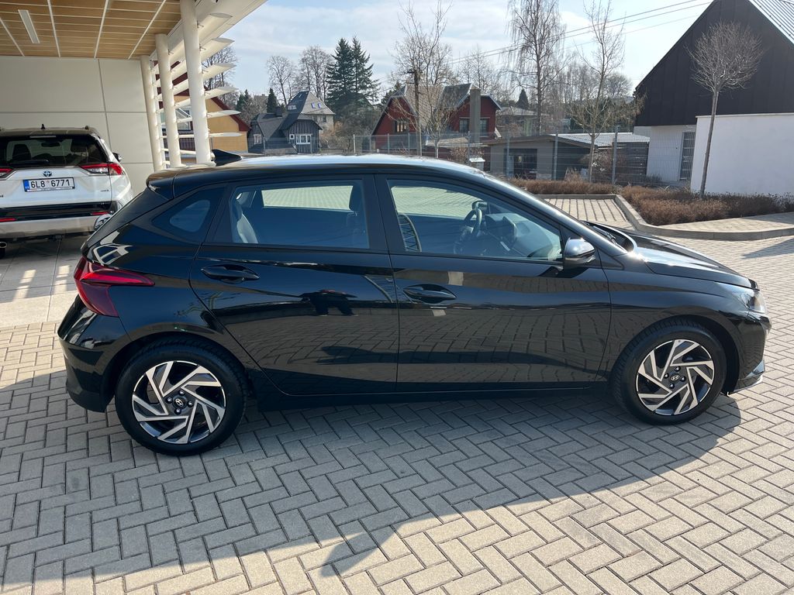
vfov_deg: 53.1
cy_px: 298
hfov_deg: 67.3
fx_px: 596
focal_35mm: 26
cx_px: 397
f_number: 1.6
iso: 50
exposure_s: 1/1186
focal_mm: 5.1
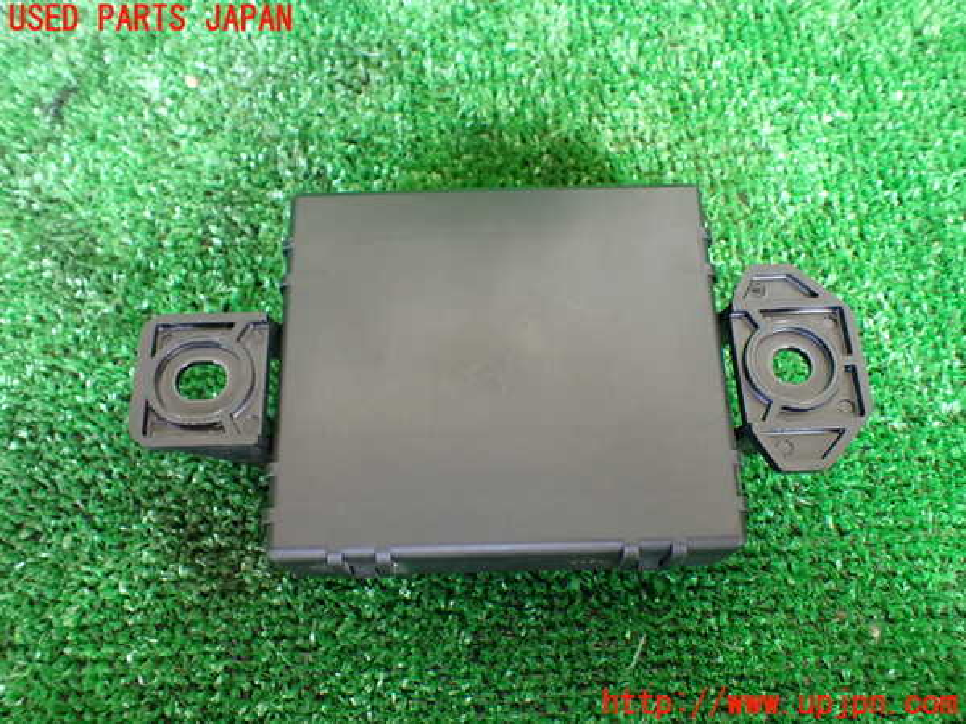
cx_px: 483
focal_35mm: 30
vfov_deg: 46.8
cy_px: 362
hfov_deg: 60.0
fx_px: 837
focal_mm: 5.4
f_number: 2.3
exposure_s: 1/60
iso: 800
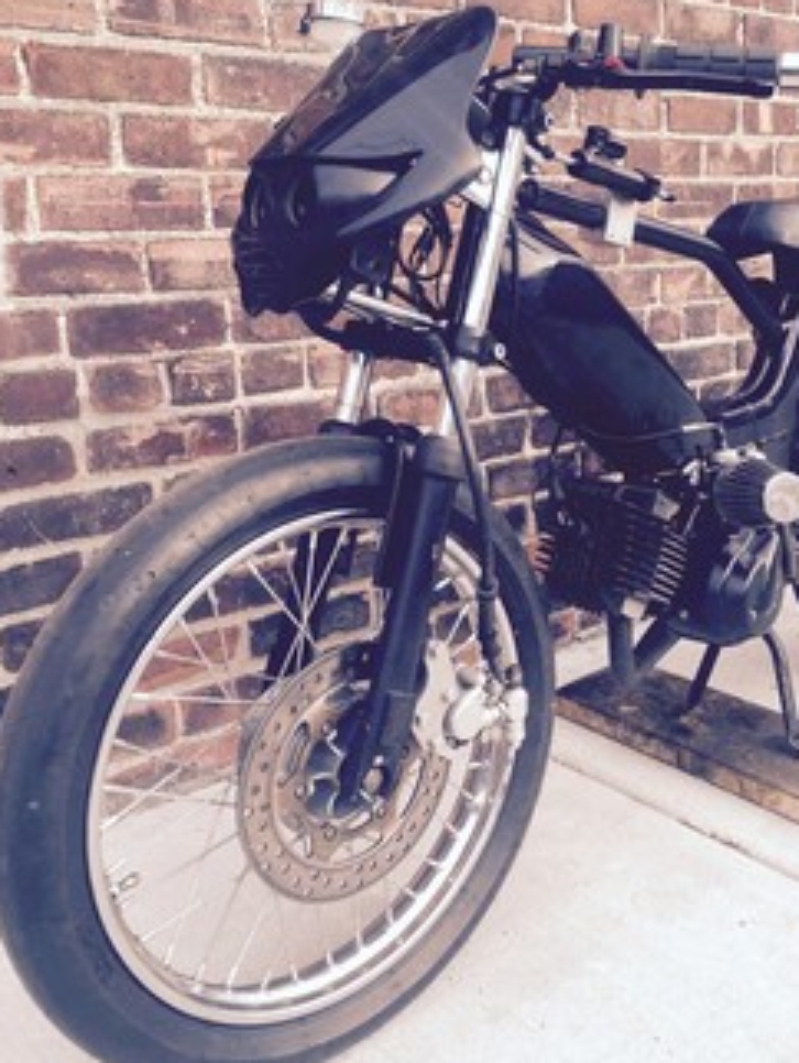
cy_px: 482
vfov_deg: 51.2
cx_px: 489
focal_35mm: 36
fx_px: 1106
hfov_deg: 39.5
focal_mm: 4.15
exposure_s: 1/157
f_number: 2.2
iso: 32
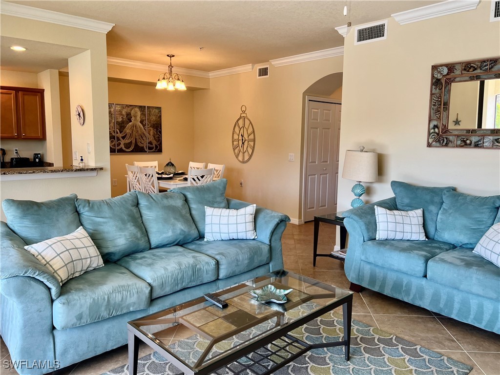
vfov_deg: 53.1
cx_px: 250
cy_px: 188
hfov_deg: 67.3
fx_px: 376
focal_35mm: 26
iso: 80
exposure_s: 1/120
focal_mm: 5.7
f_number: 1.5
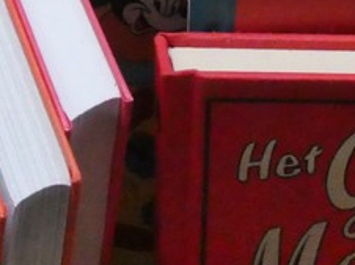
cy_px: -252
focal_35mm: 135
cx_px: 96
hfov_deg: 14.6
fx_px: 1383
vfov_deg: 10.2
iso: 1250
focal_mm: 5
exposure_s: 1/125
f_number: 3.5
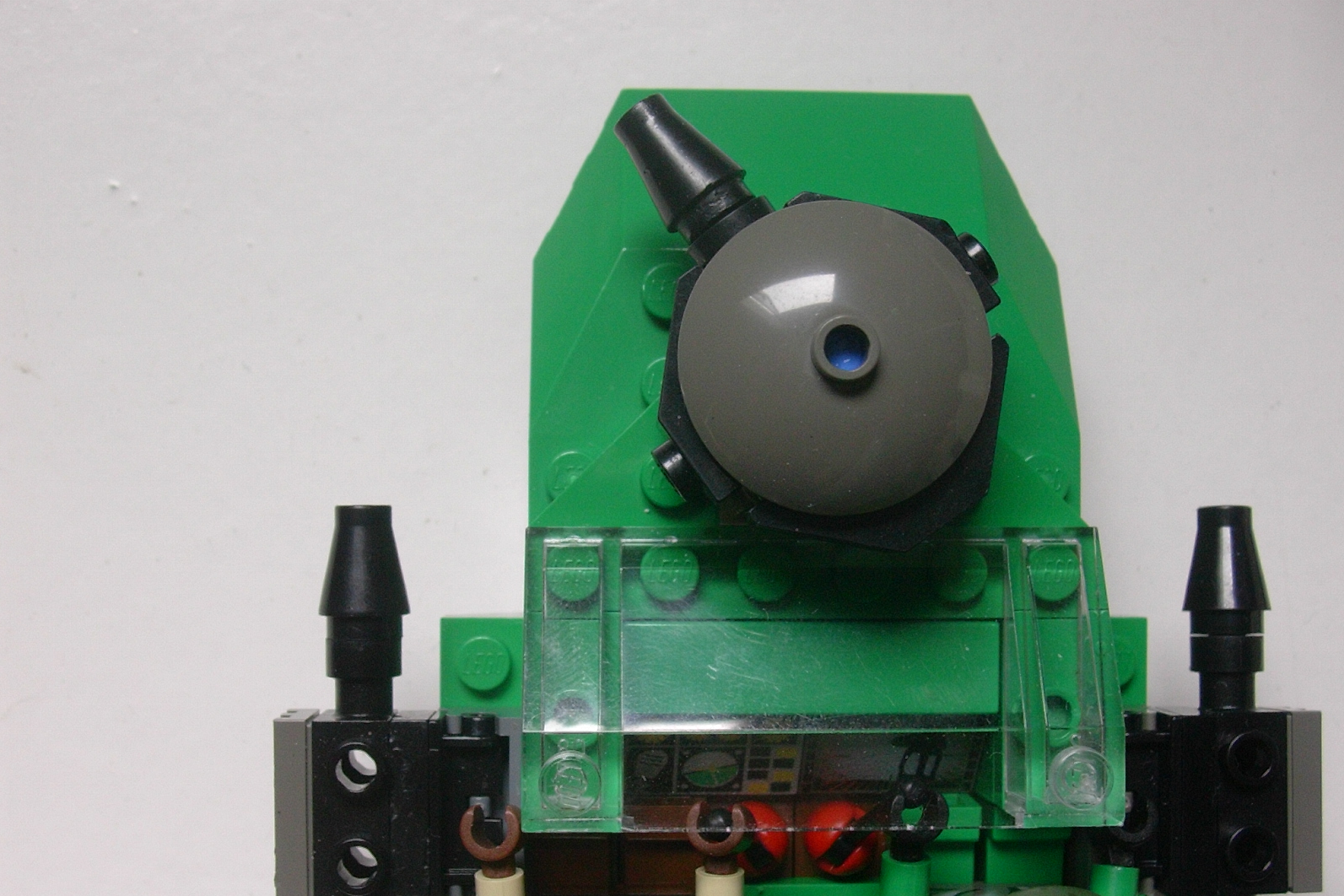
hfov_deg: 41.9
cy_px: 469
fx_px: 1755
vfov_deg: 28.6
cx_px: 674
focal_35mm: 47
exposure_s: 1/117
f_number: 2.9
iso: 70
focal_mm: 6.7
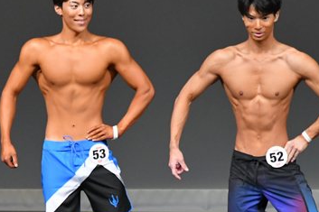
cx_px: 102
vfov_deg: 2.1
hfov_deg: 3.1
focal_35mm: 659
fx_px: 5836
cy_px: 164
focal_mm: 200
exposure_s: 1/400
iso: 4000
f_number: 5.6
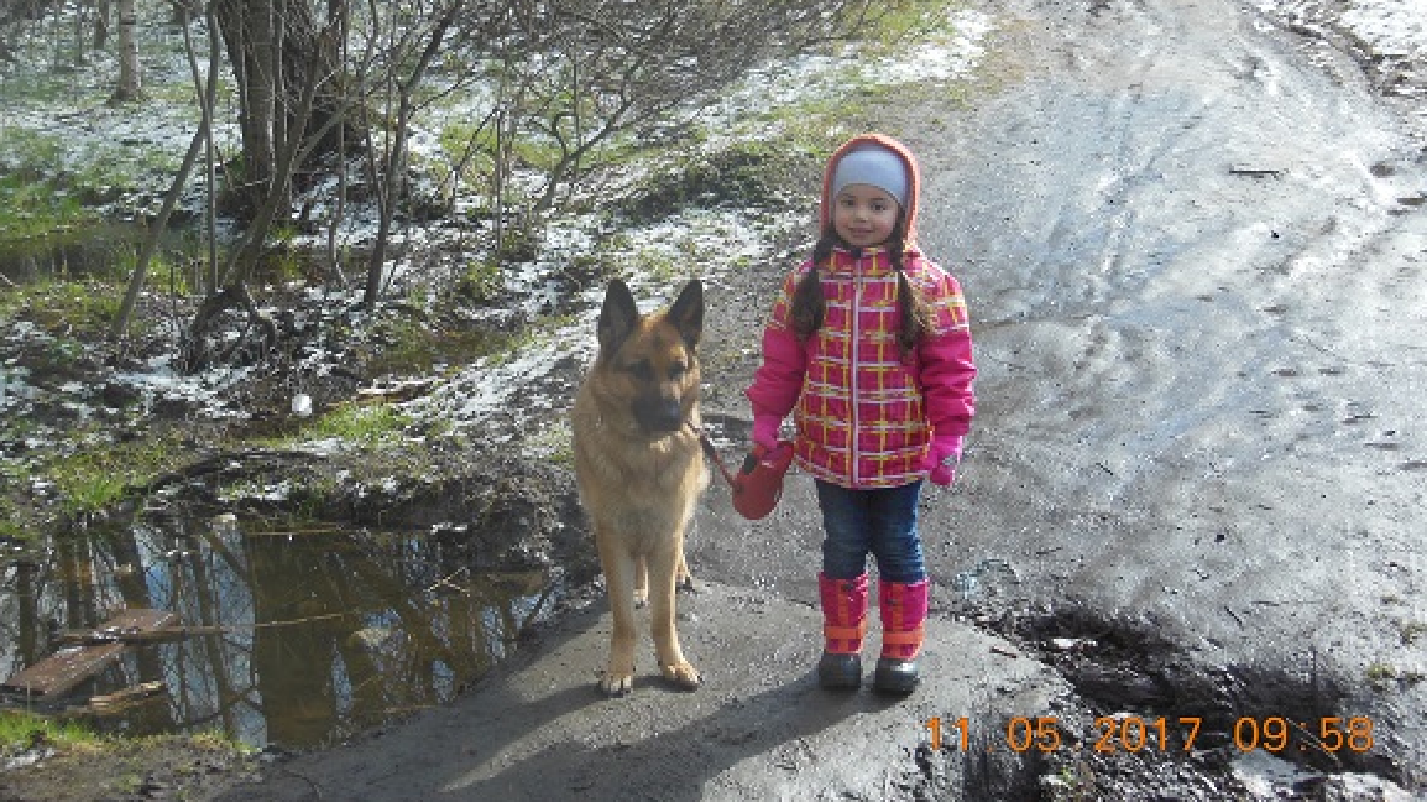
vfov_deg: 23.4
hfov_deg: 40.6
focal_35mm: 51
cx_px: 690
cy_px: 285
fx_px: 1929
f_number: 4.4
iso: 125
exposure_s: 1/200
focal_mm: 8
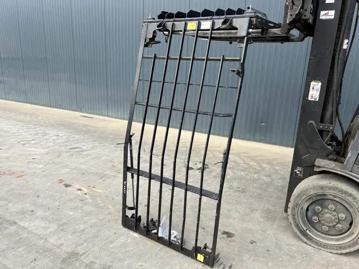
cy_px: 134
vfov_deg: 53.1
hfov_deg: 67.3
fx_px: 270
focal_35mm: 26
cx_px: 180
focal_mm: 5.7
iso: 50
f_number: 1.5
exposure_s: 1/443
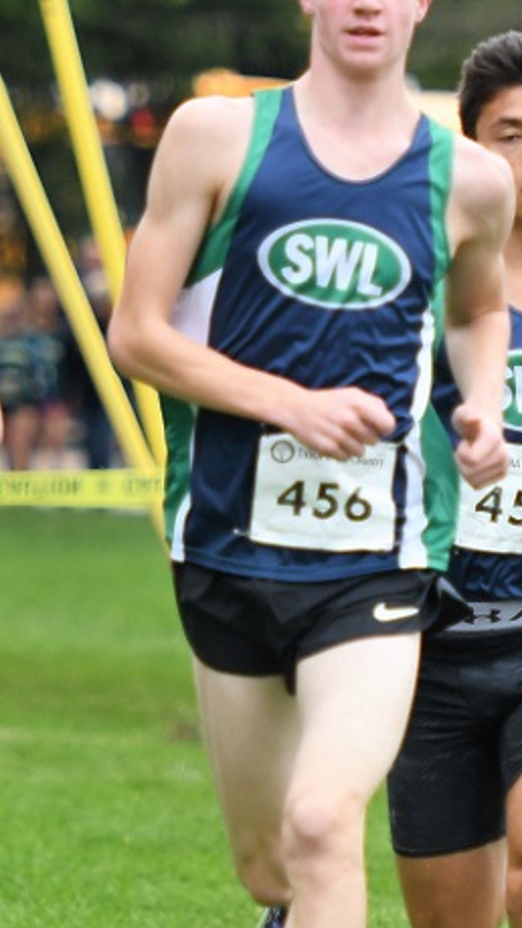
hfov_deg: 2.0
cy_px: 591
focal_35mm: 615
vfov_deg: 3.5
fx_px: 15142
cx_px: 424
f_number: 2.8
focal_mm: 160
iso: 360
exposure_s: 1/1000
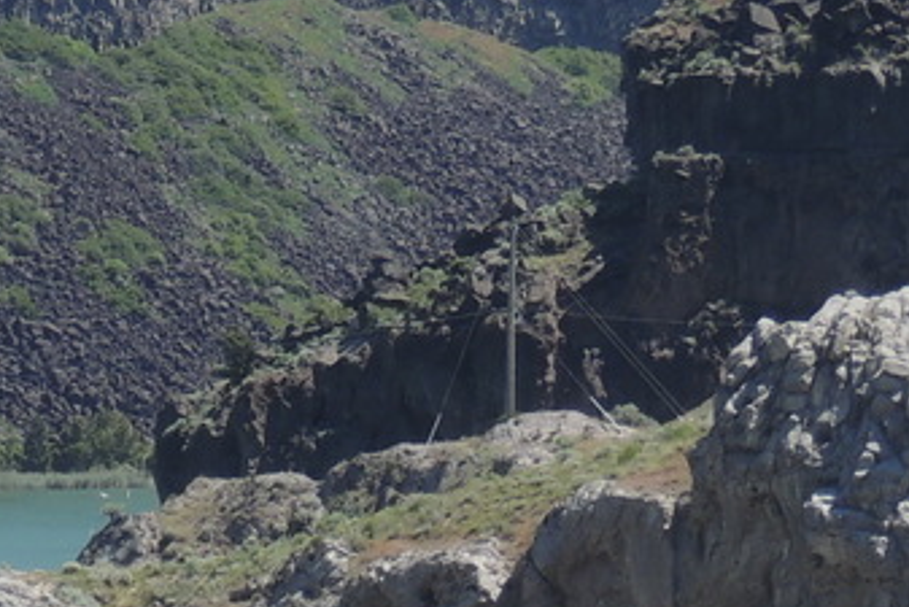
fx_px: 7477
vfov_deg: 4.6
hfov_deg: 6.9
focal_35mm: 296
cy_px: 993
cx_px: -181
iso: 100
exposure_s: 1/800
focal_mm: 13.3
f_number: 3.9
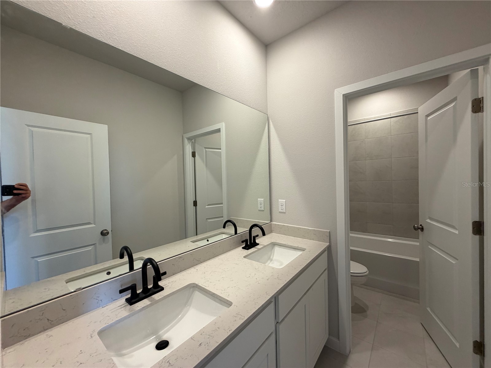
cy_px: 184
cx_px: 246
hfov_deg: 102.1
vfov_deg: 85.7
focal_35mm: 14
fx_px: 199
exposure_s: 1/120
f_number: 2.2
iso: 200
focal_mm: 2.22
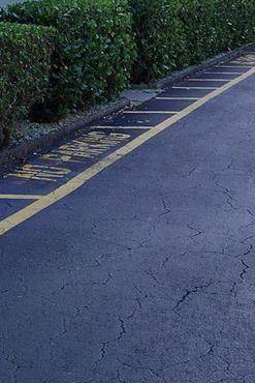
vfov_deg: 21.4
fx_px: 860
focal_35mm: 81
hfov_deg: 16.1
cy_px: -176
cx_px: -64
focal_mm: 5.24
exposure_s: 1/655
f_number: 1.7
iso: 50
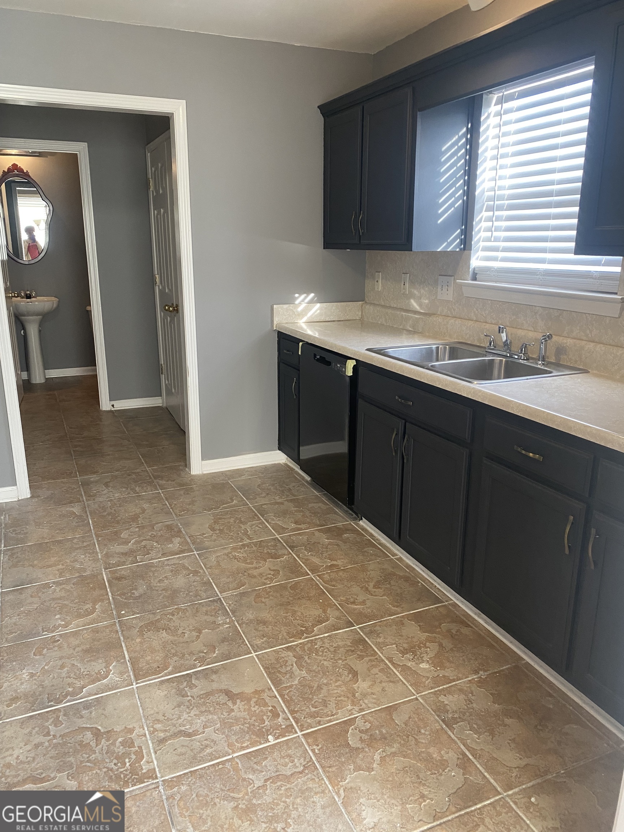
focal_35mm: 26
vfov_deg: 67.3
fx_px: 625
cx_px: 312
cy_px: 416
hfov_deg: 53.1
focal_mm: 4.25
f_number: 1.8
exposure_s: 1/60
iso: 200
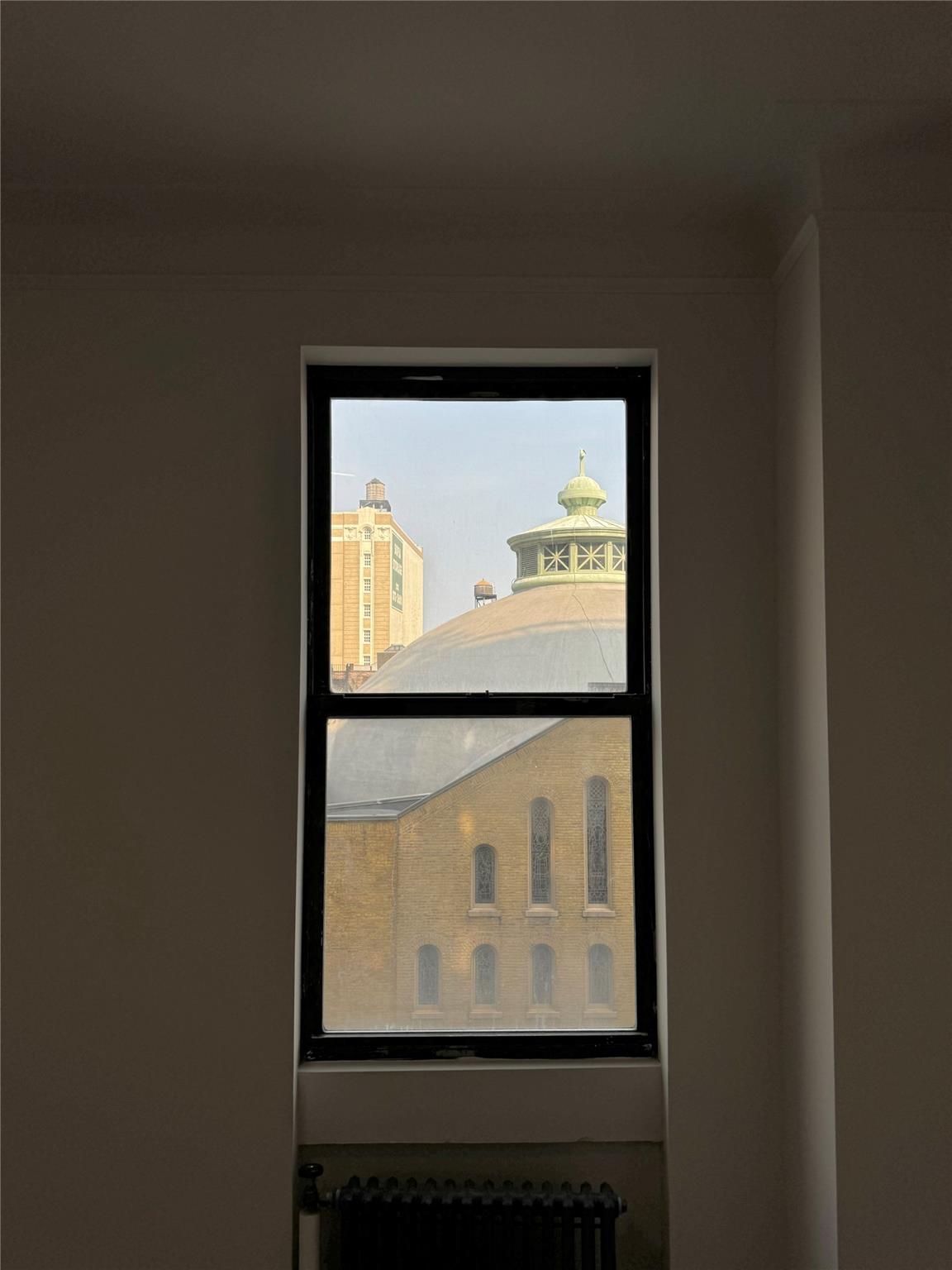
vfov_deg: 71.6
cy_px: 635
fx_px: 880
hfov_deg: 56.8
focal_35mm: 24
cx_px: 476
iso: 80
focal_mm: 6.76
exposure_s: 1/2710
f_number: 1.78
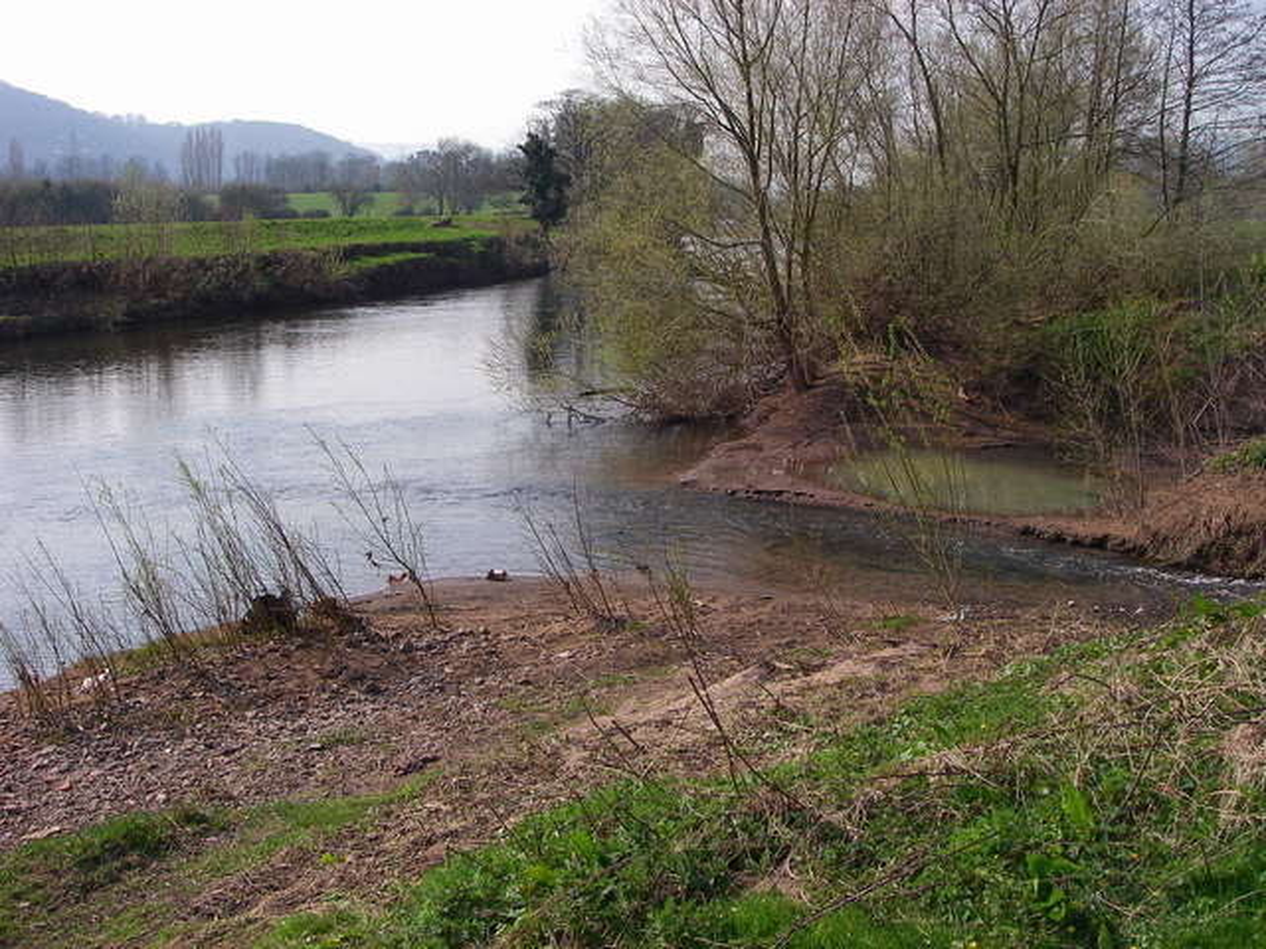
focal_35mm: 38
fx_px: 1390
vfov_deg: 37.7
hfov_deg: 49.0
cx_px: 633
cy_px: 474
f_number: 6.6
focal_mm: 6.3
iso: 64
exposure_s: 1/160
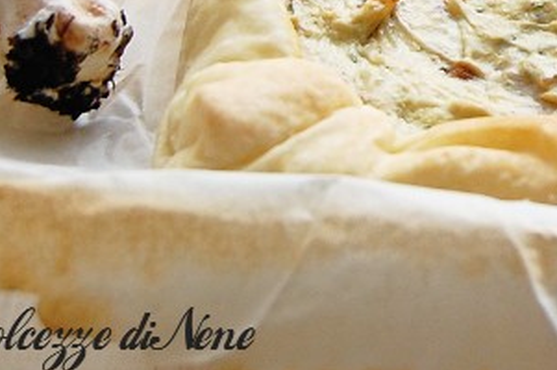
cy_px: -191
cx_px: 714
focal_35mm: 175
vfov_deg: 7.7
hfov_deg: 11.5
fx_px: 2699
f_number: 8
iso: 400
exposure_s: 1/60
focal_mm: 35
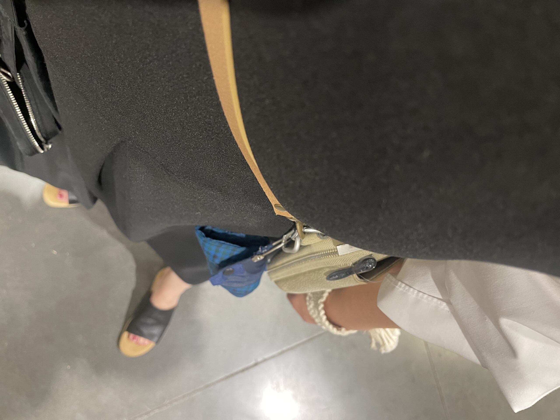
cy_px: 210
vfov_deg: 53.1
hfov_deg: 67.3
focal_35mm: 26
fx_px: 421
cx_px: 280
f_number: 1.6
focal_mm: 4.2
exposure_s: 1/50
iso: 250
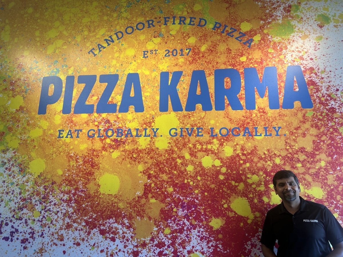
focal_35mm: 26
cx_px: 172
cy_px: 128
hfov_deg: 67.3
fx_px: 258
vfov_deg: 53.1
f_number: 1.5
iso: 100
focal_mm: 5.7
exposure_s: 1/120
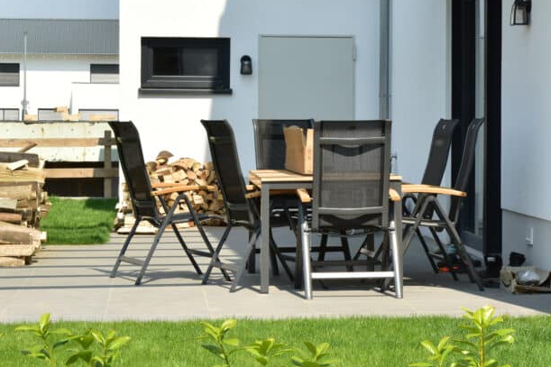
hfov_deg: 18.7
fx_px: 1668
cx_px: 223
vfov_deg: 12.5
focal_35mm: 109
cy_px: 73
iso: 400
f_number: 13
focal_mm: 65
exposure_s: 1/320
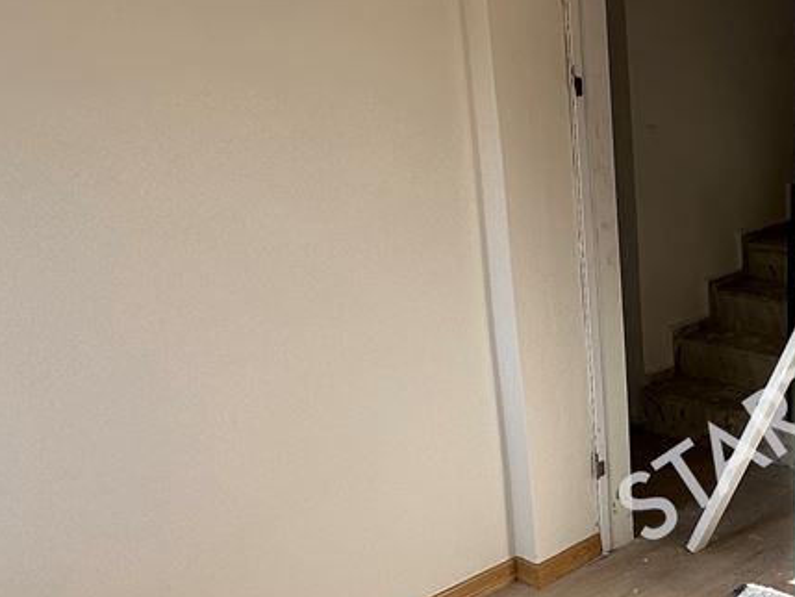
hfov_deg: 36.4
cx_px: 793
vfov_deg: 30.7
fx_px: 1080
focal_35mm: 47
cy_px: 399
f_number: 2.2
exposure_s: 1/244
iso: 40
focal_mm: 2.22
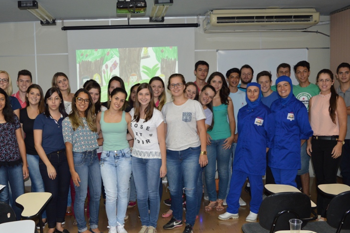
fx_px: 389
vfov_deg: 33.3
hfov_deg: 48.1
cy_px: 128
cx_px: 133
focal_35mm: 40
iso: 450
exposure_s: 1/60
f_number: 3.5
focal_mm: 18
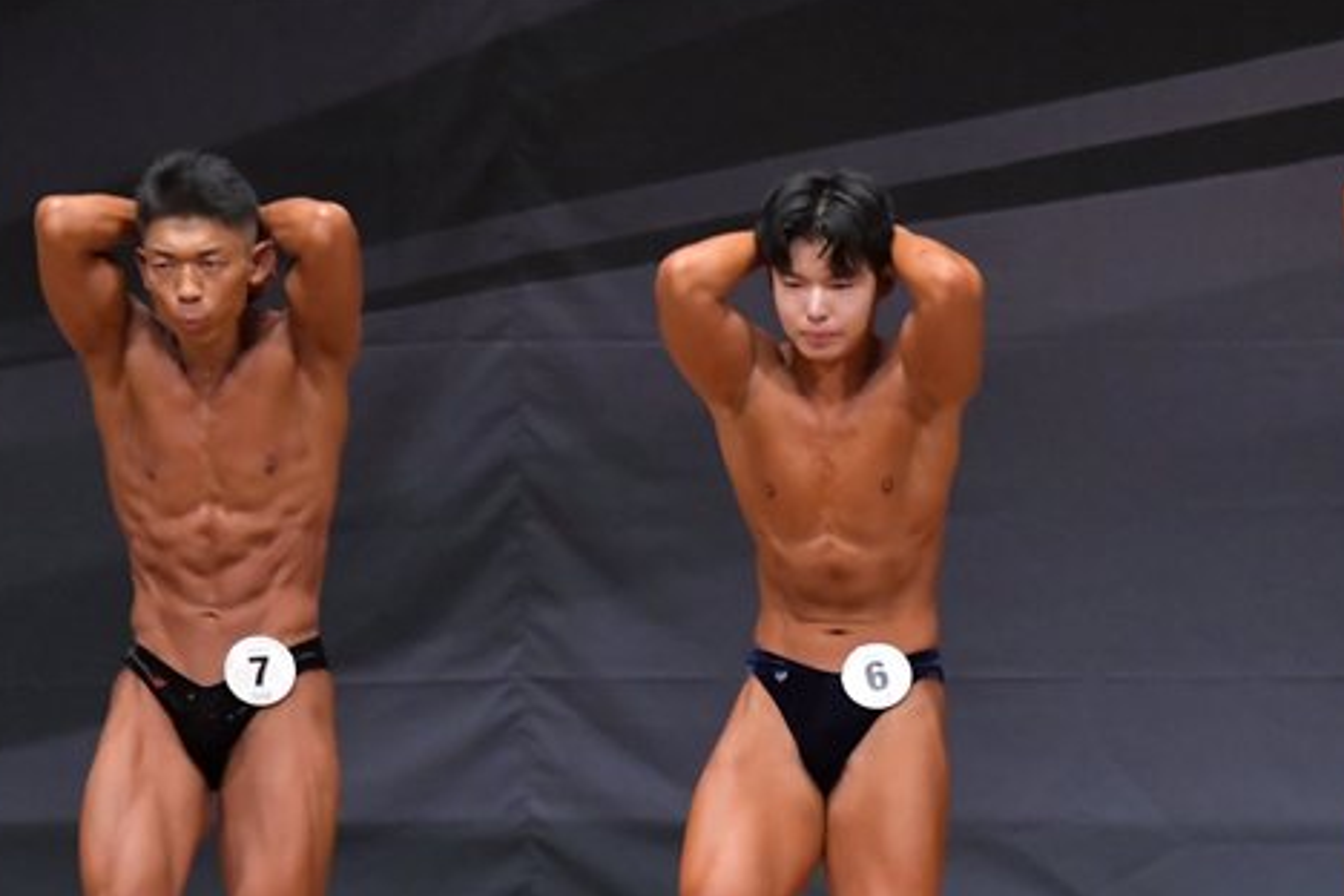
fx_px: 15753
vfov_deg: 3.3
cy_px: 724
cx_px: 978
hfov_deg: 4.9
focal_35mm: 422
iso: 6400
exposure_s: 1/400
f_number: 5.6
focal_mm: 170
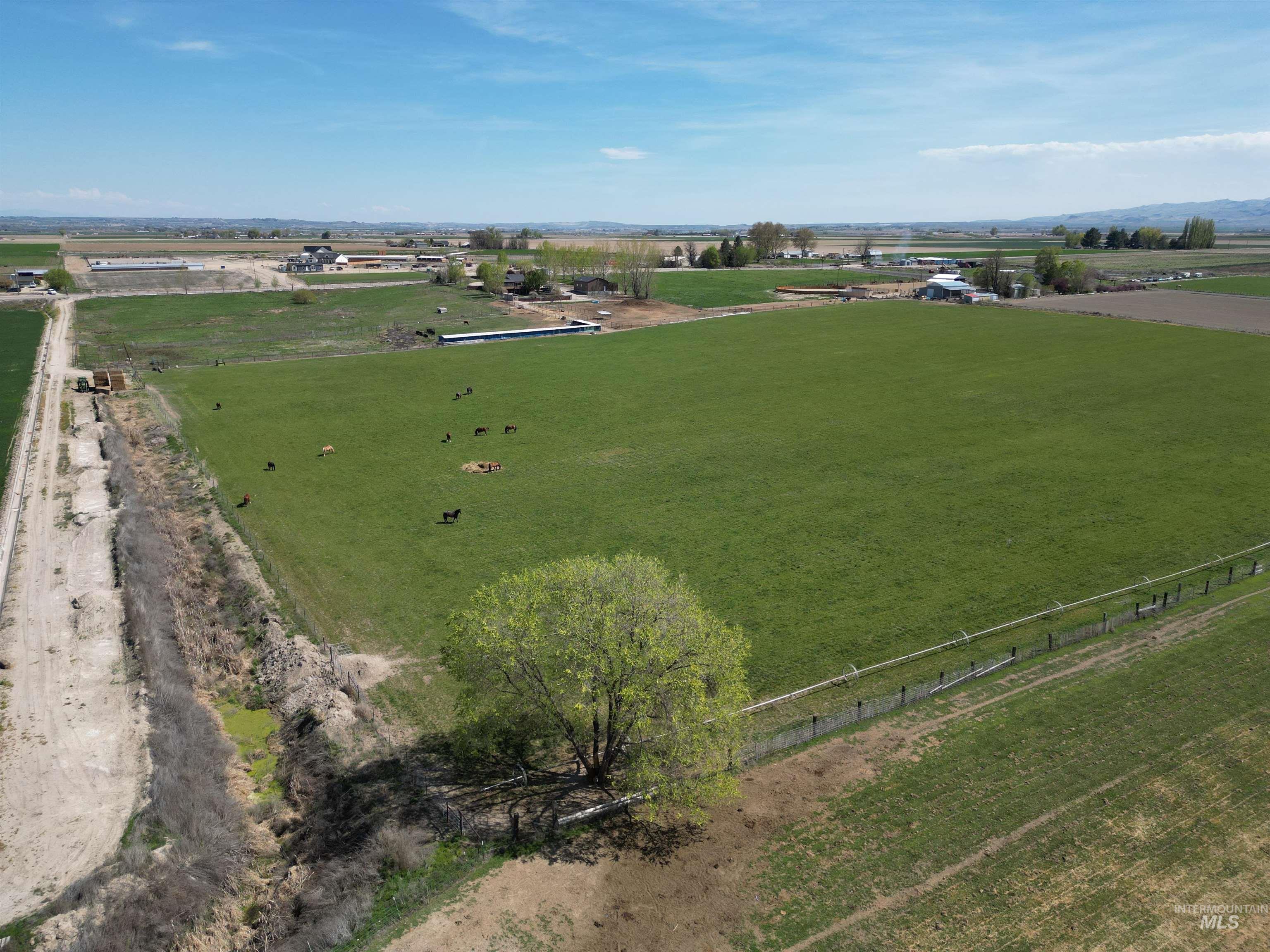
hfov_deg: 71.6
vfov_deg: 56.8
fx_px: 881
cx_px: 635
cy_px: 476
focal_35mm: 24
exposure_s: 1/3000
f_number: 1.7
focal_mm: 6.72
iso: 100
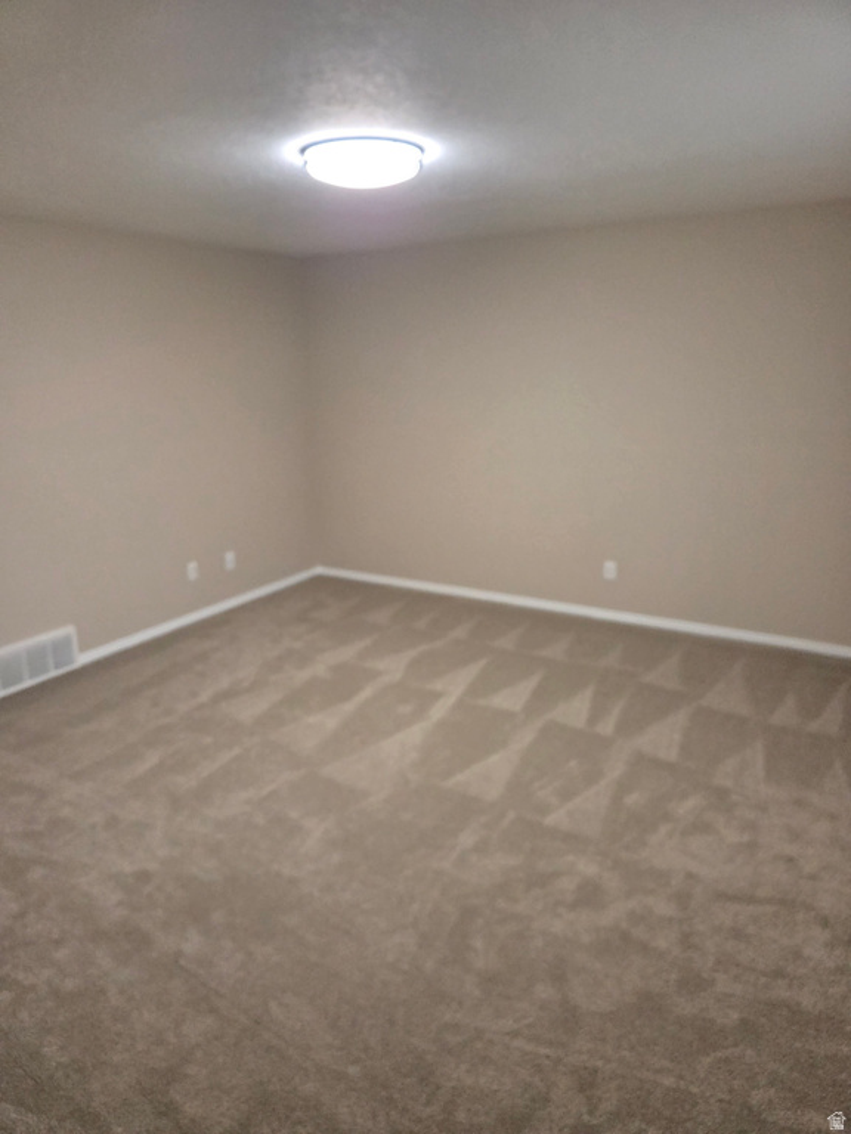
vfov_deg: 73.9
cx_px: 426
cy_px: 567
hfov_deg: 58.9
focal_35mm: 23
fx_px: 754
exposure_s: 1/120
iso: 400
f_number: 1.8
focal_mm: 5.4
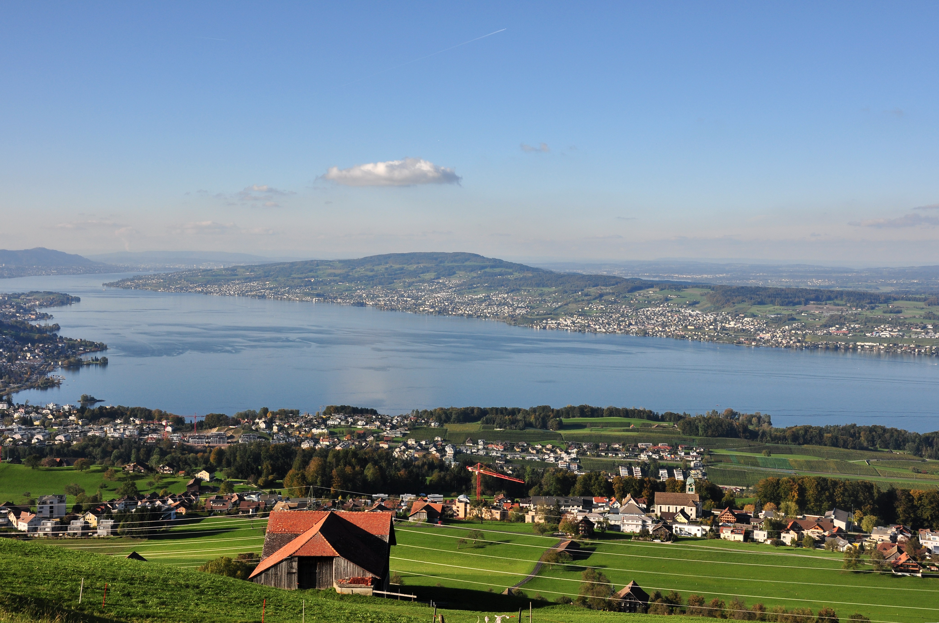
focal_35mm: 42
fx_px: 1094
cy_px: 312
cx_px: 470
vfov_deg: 31.8
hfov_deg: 46.5
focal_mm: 28
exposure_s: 1/320
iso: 200
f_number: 11
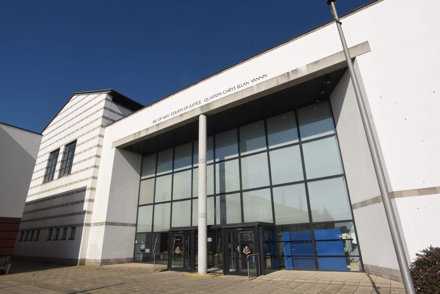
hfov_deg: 84.0
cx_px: 220
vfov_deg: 62.0
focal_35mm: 20
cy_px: 147
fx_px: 245
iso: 400
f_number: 14
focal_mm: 20
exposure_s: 1/250
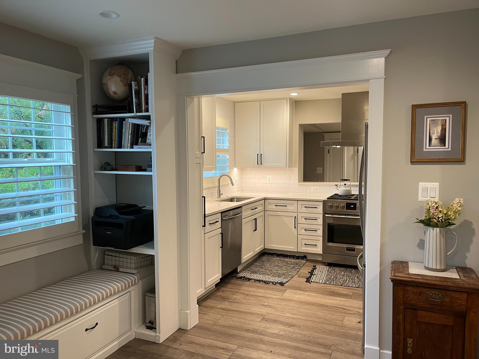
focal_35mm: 26
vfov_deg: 53.1
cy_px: 180
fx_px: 360
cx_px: 240
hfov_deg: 67.3
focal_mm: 5.1
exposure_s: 1/60
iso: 100
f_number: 1.6
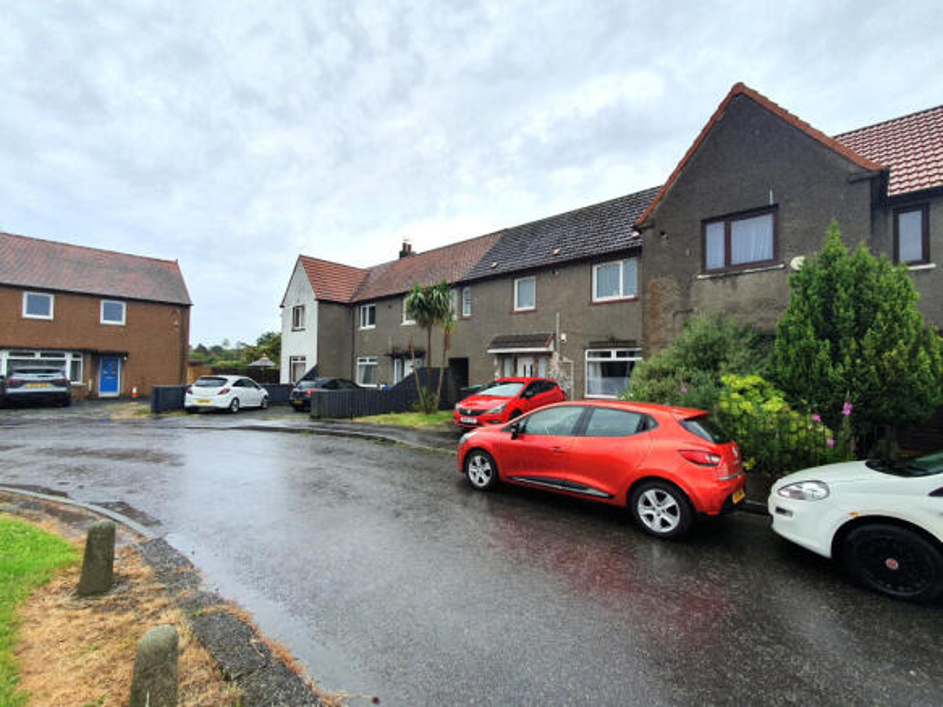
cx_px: 472
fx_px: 354
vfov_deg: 89.9
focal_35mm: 13
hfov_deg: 106.2
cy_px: 354
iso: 50
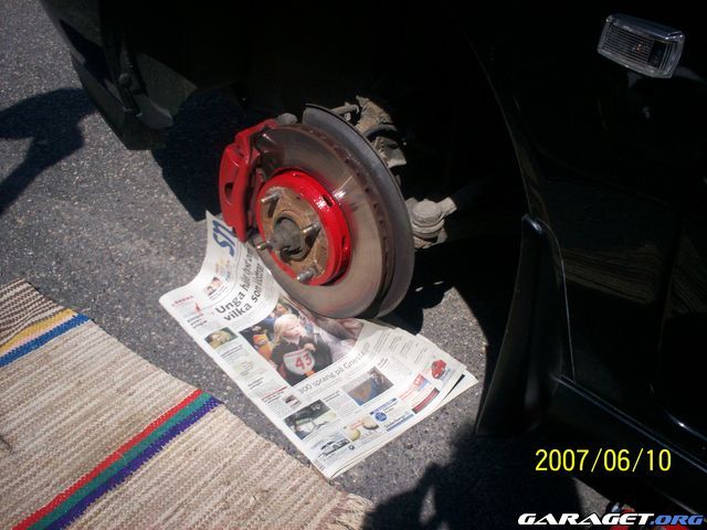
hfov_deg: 51.4
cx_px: 354
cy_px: 265
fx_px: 735
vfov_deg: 39.7
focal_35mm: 36
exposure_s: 1/944
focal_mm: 6
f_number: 4.5
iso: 100
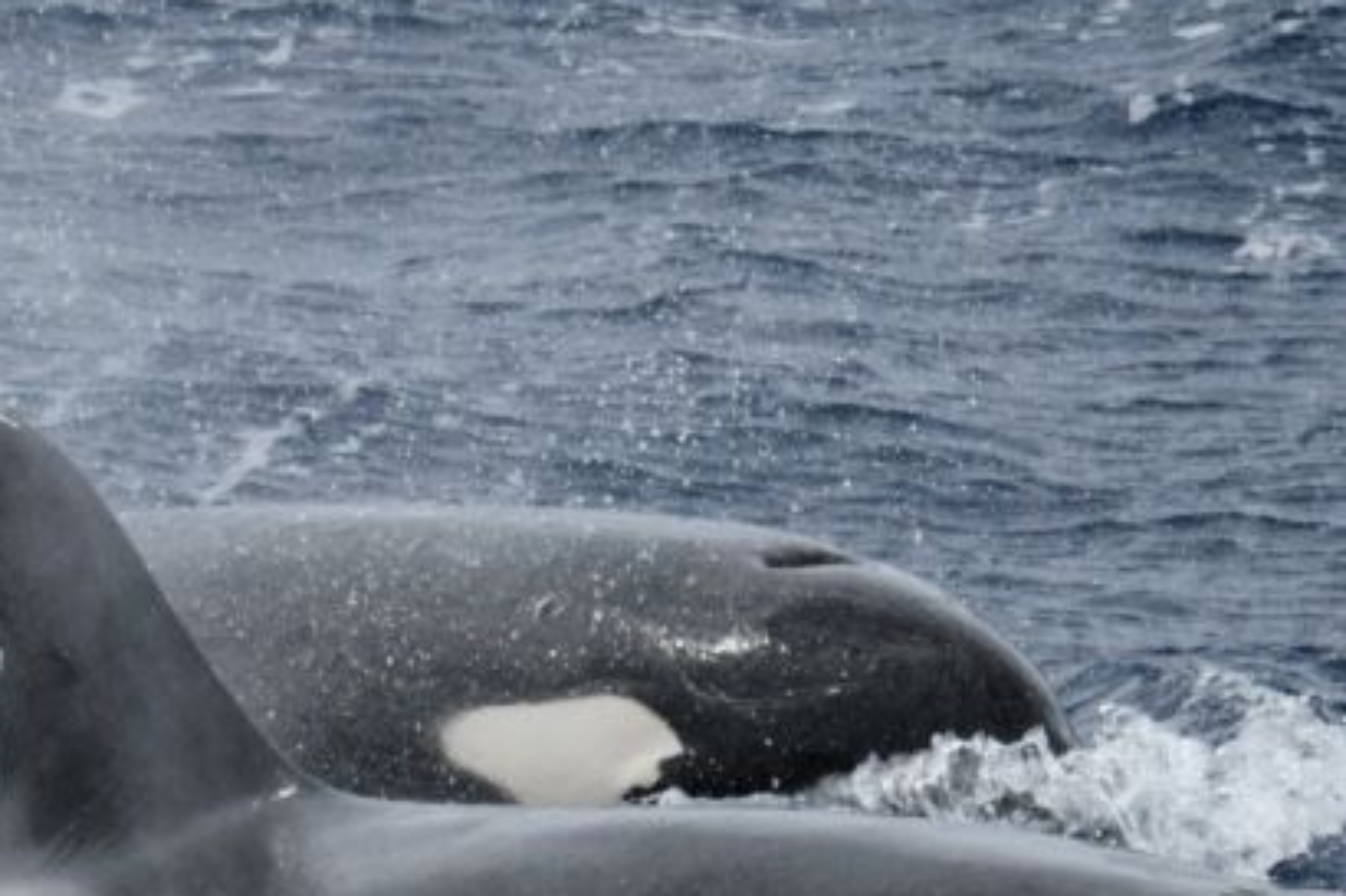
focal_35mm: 936
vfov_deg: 1.5
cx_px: 568
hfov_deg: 2.2
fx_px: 34980
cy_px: 835
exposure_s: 1/8000
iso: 900
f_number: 6.3
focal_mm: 480
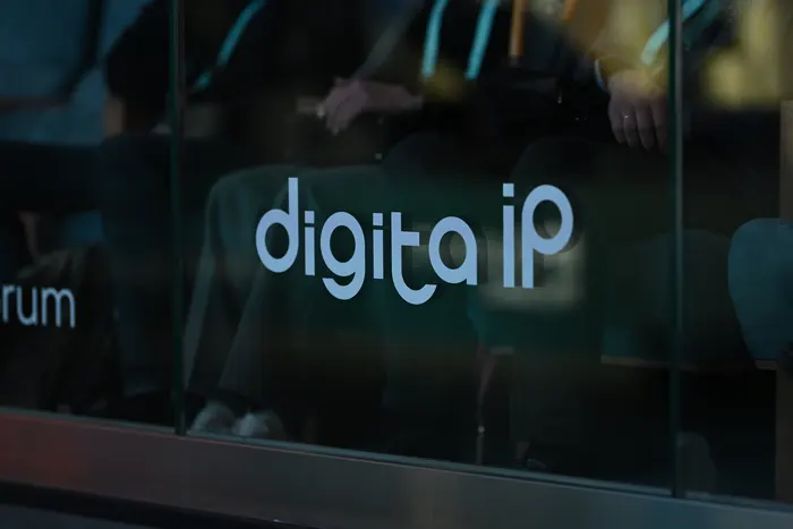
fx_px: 2974
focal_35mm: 135
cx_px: 396
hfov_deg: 15.2
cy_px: 264
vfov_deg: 10.2
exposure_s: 1/125
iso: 1250
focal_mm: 135
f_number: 1.8
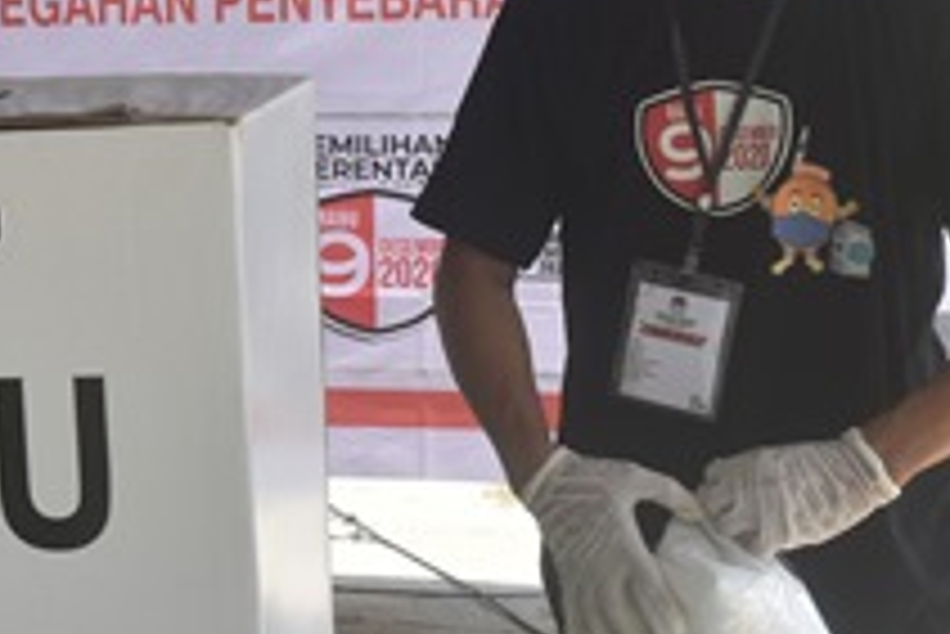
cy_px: 110
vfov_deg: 13.1
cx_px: -185
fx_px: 2760
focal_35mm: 105
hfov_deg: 18.5
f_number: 8
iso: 220
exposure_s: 1/250
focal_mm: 23
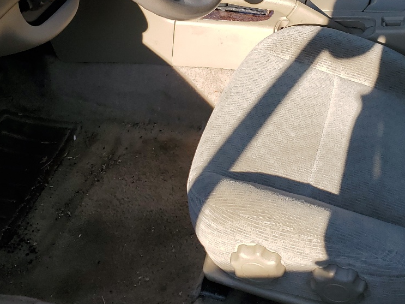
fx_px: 655
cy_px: 43
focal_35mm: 56
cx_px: 264
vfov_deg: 25.4
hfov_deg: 34.1
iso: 50
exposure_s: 1/1667
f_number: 1.5
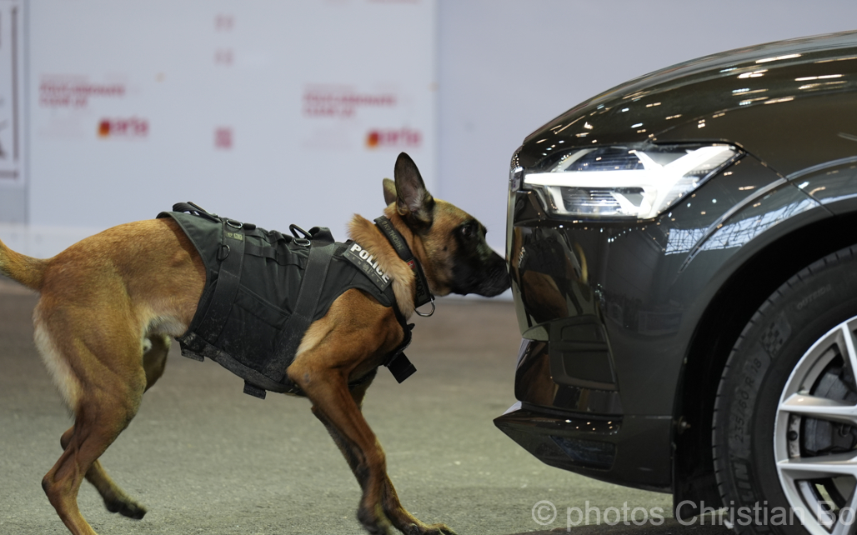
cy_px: 232
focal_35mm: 238
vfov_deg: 5.5
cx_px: 479
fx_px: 5558
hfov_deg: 8.8
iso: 500
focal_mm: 200
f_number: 2.8
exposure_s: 1/100
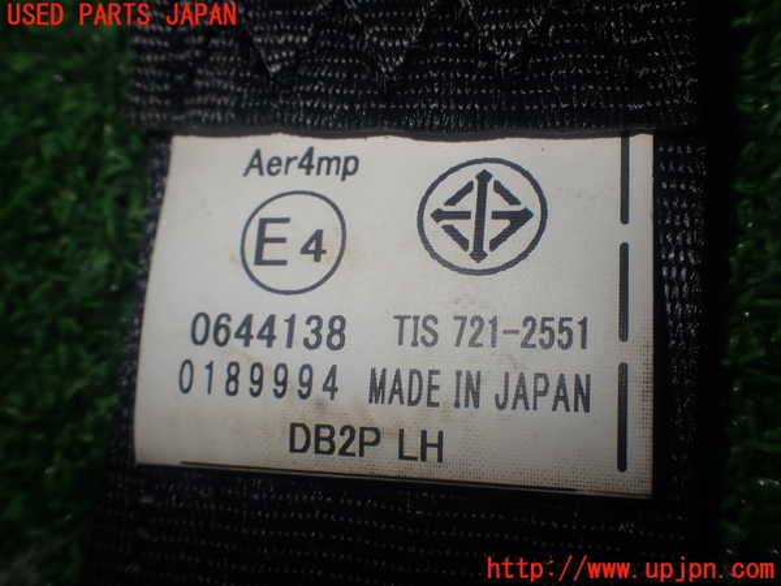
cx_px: 390
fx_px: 812
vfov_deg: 39.7
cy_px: 293
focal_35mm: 36
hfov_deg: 51.4
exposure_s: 1/100
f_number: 3.5
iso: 100
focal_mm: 6.37
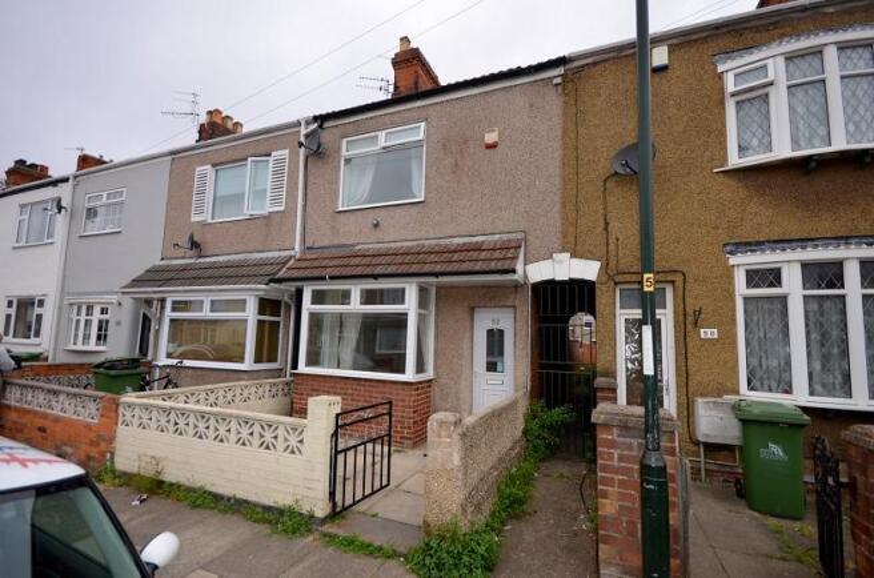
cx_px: 437
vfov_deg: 71.8
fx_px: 400
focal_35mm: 16
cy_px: 289
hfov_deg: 95.1
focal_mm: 11
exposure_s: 1/250
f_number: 6.3
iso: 100
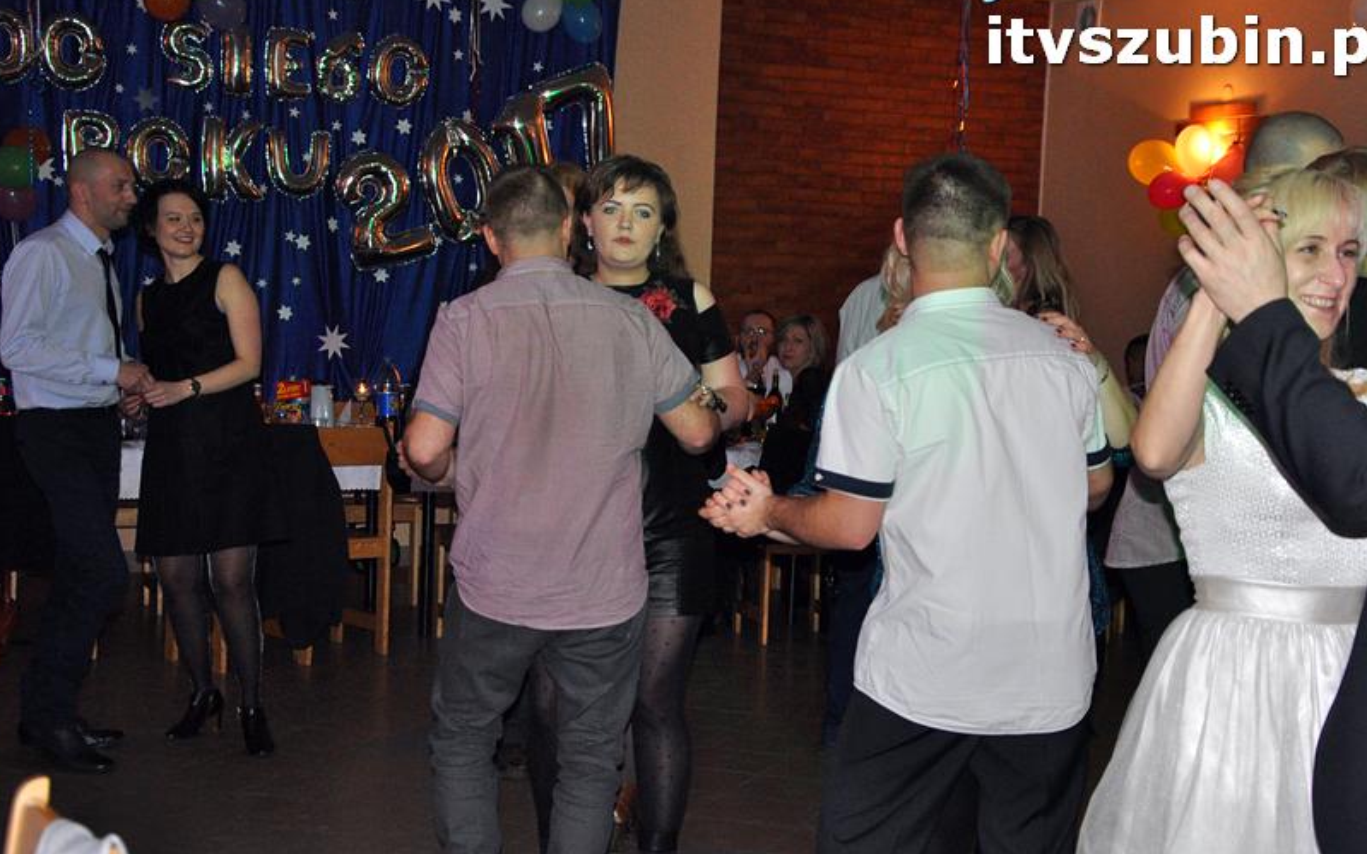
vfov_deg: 20.0
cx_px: 700
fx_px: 2421
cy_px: 465
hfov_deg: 31.5
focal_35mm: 65
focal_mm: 40
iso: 1600
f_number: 4.8
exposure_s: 1/60
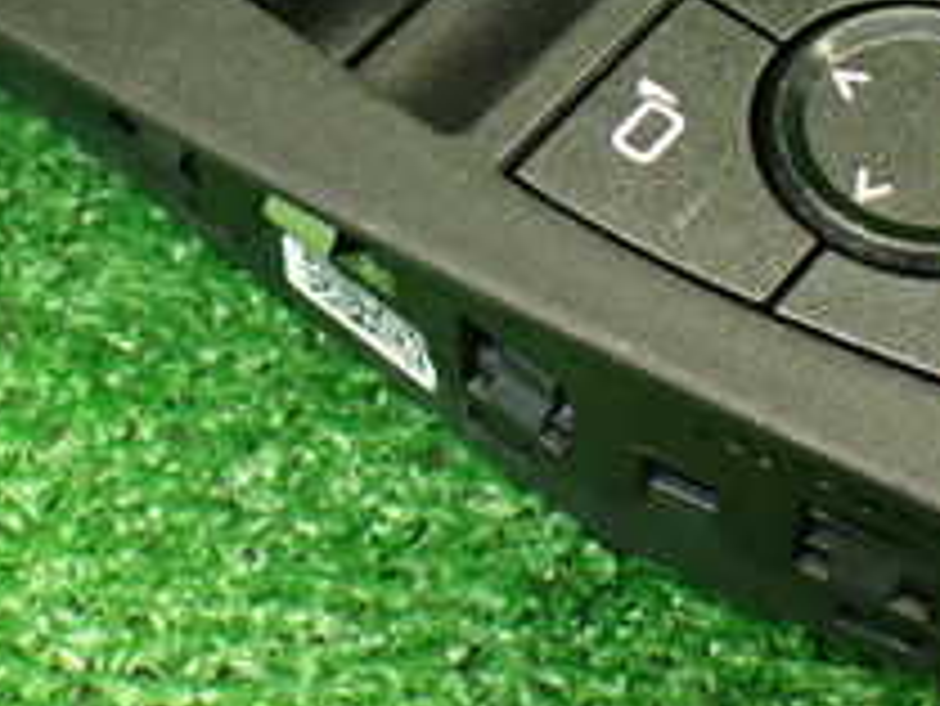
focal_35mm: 86
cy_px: 13
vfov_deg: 16.8
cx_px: 414
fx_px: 2337
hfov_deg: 22.7
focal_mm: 5.4
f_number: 2.3
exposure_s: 1/125
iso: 800
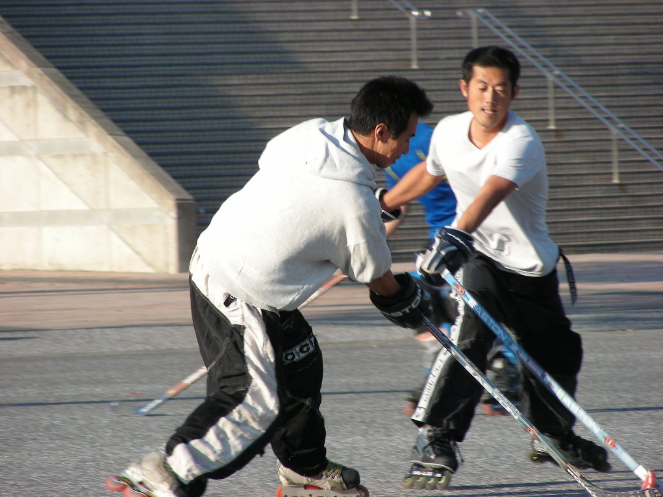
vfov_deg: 4.8
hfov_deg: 6.4
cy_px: 248
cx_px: 331
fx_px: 5938
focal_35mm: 310
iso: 50
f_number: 4
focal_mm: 51.6
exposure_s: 1/252
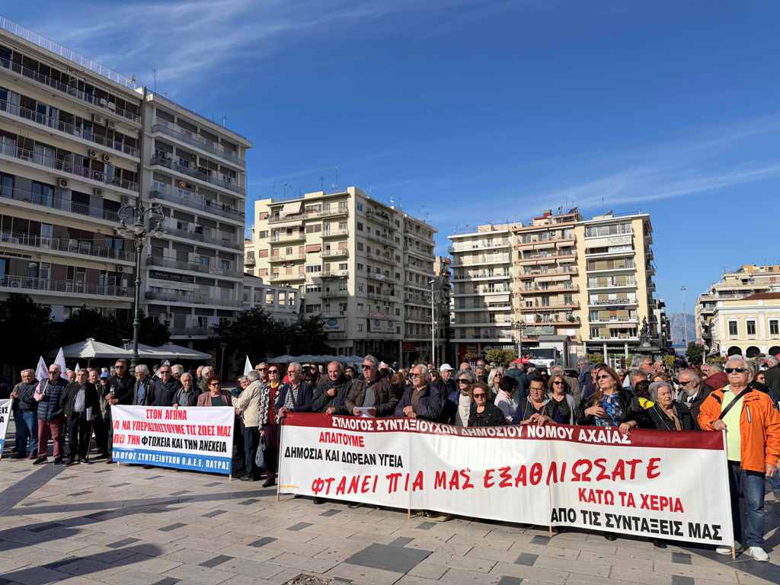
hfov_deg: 71.6
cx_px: 390
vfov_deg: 56.8
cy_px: 292
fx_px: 541
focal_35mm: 24
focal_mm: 6.76
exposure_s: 1/8130
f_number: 1.78
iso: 80
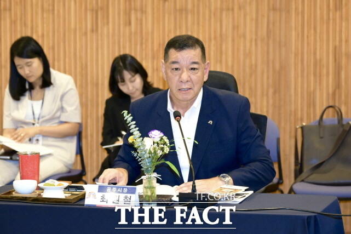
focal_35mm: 70
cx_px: 176
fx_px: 682
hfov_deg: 28.9
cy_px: 117
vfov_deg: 19.4
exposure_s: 1/200
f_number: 3.2
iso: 2000
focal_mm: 70
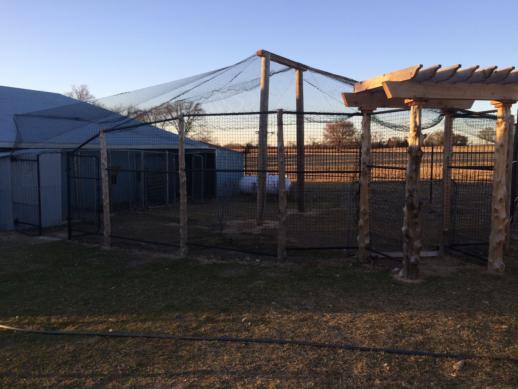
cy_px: 194
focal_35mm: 29
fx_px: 434
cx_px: 259
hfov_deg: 61.7
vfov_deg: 48.2
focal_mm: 4.15
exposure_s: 1/554
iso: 32
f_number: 2.2
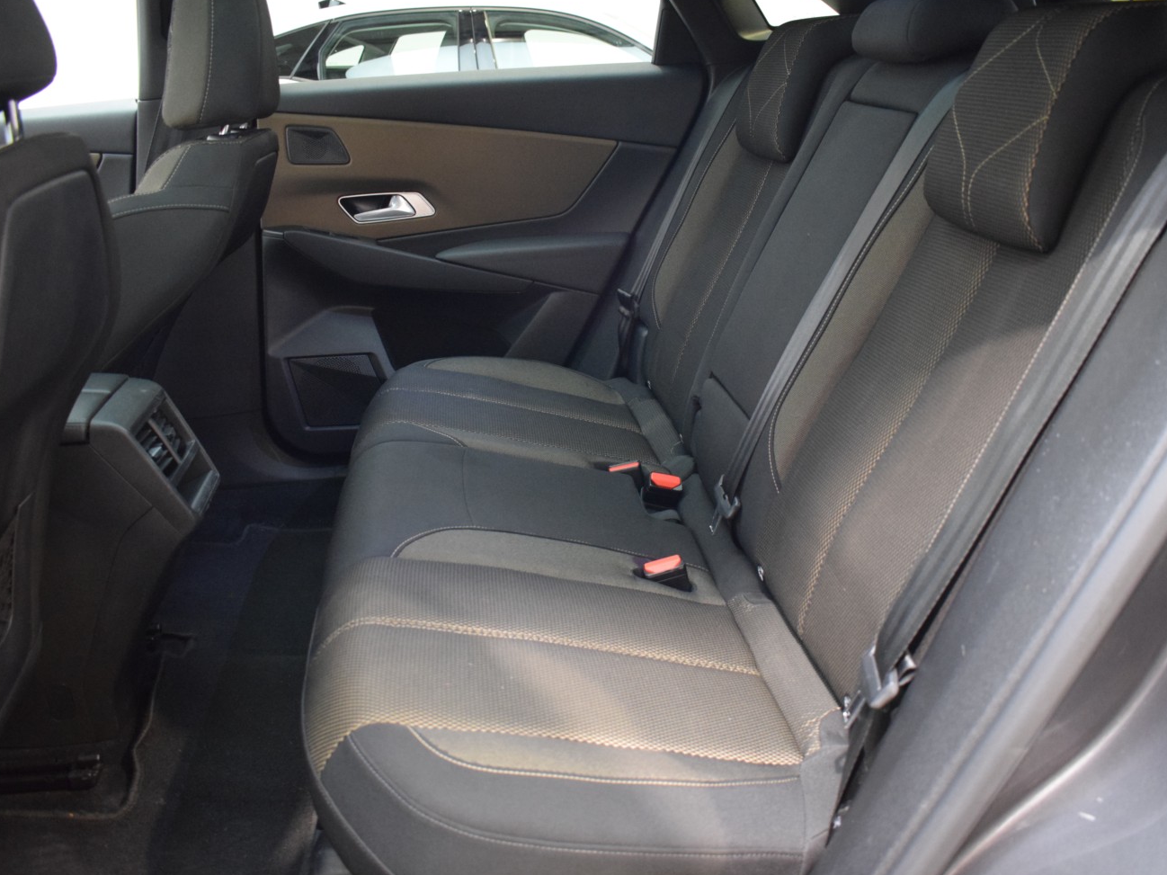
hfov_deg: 59.9
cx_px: 610
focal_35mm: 30
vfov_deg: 46.8
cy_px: 437
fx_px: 1011
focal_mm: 18
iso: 3200
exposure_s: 1/25
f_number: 3.5
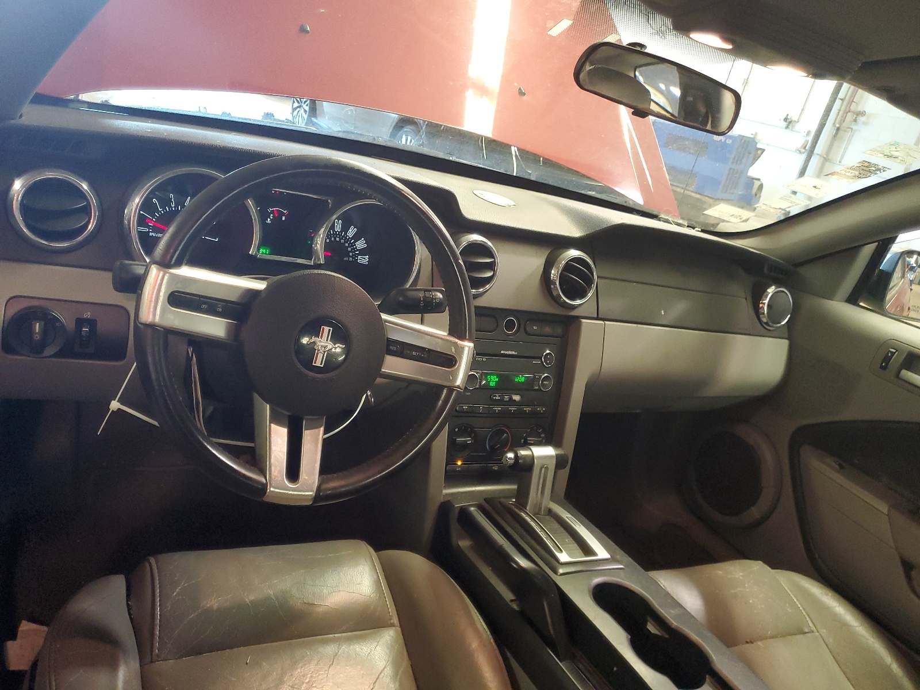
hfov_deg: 67.3
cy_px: 345
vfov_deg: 53.1
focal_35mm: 26
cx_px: 460
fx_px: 691
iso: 289
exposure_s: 1/30
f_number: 1.5
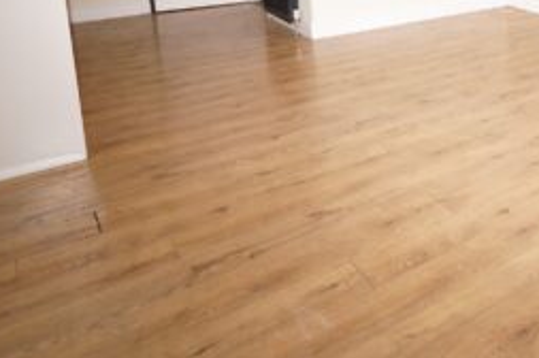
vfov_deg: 31.7
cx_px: 586
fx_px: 568
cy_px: -17
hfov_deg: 41.2
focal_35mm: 38
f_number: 5
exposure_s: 1/60
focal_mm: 16
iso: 400
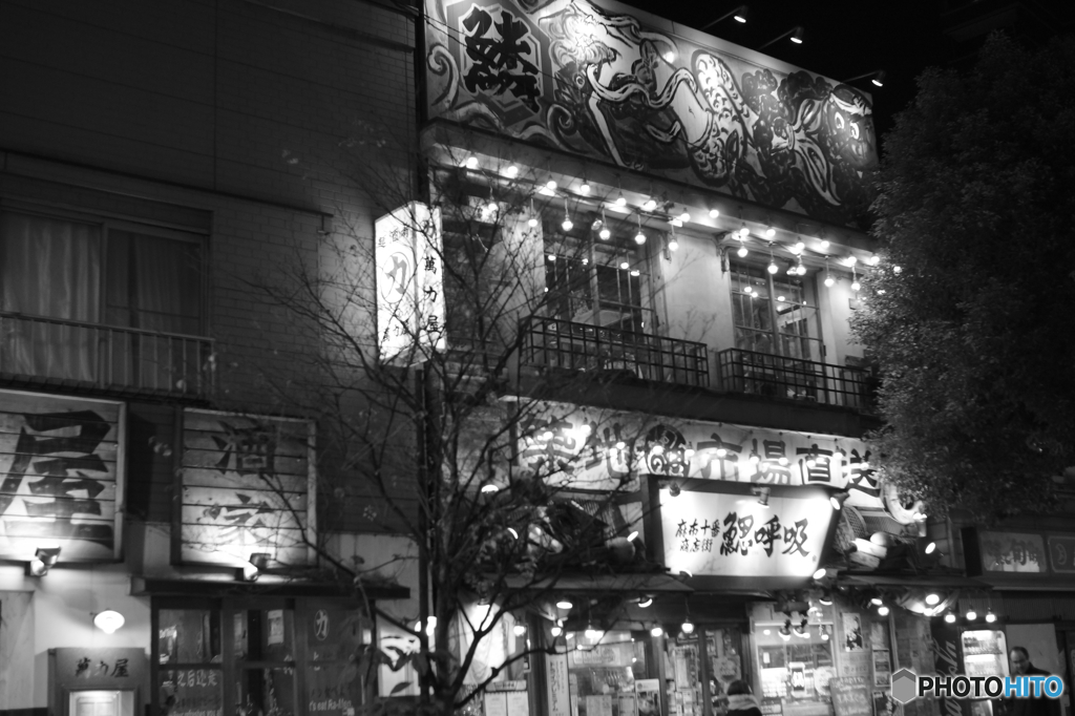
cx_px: 538
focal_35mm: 45
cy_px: 358
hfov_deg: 43.6
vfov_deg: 29.8
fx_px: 1343
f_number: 2
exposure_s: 1/100
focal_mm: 30
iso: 640
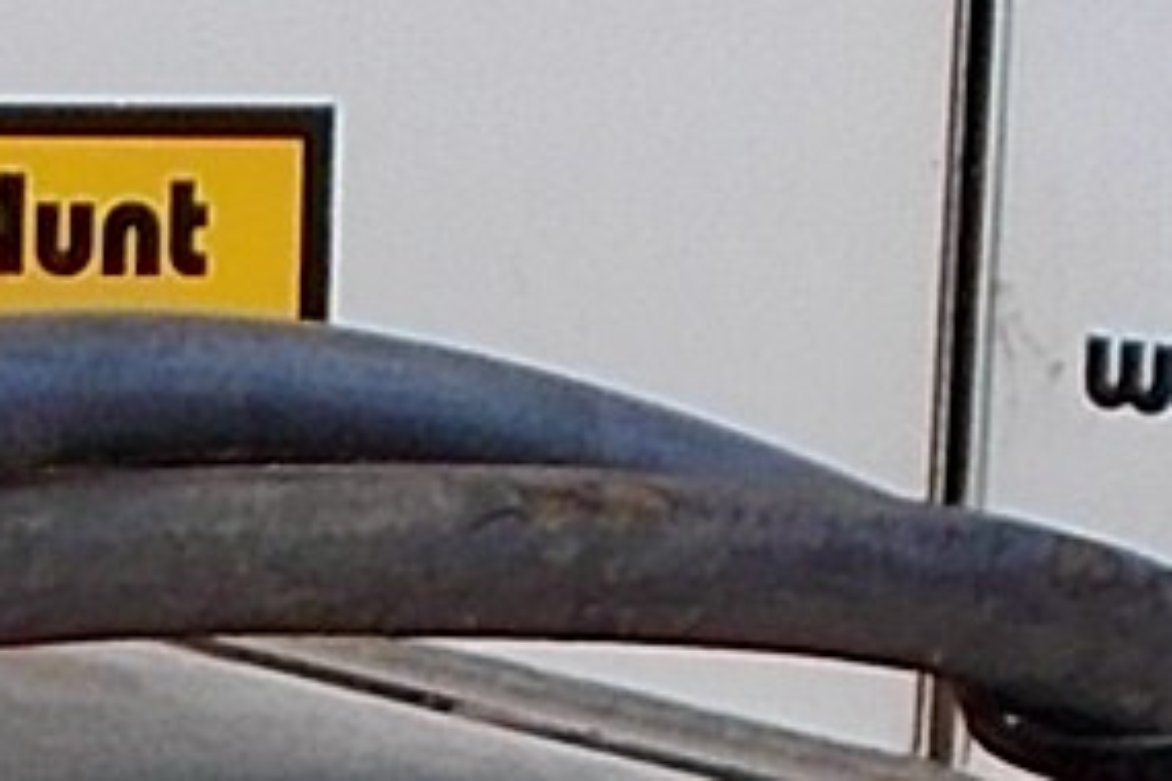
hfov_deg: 6.2
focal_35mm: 323
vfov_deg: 4.2
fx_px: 10515
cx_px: -1164
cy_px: 1920
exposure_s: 1/100
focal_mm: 6.9
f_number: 3.9
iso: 80
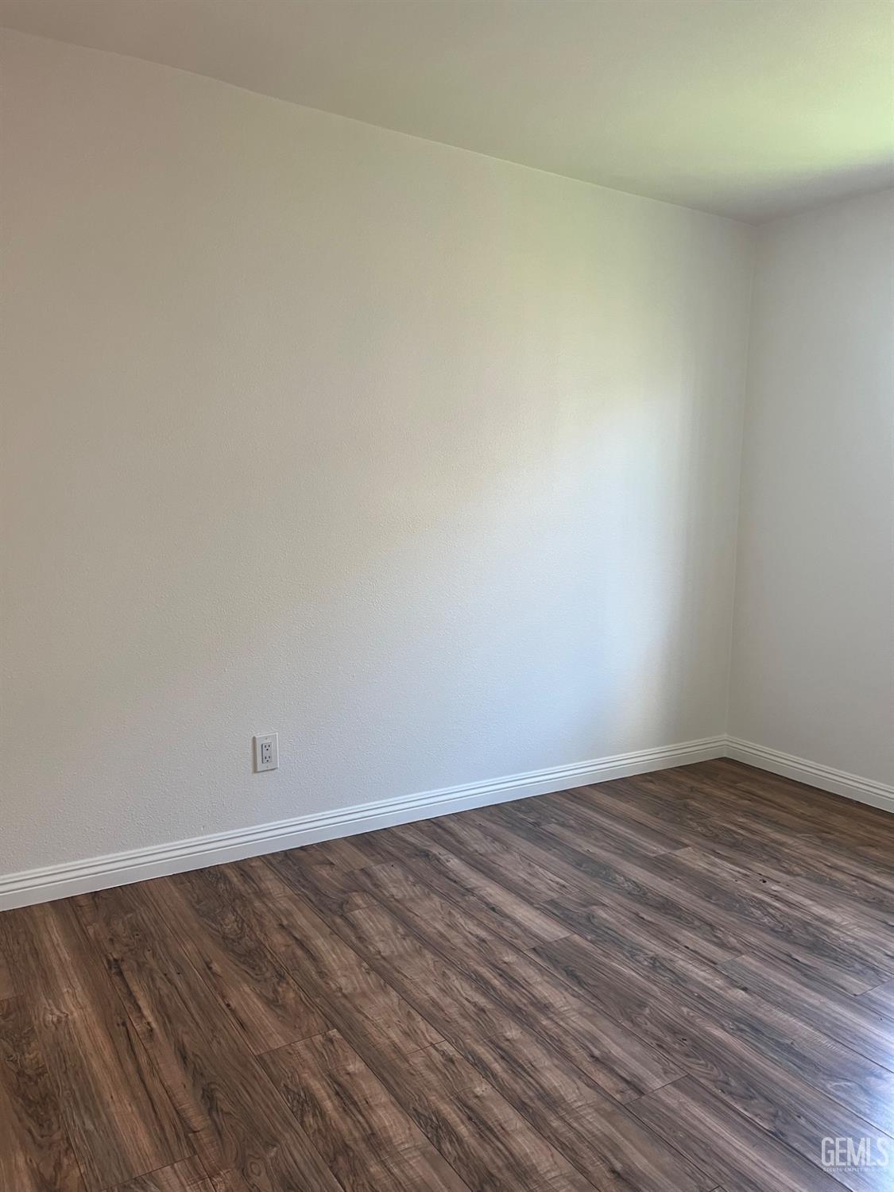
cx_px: 447
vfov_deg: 67.3
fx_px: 895
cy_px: 596
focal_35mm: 26
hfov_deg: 53.1
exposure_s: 1/60
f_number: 1.5
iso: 80
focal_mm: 5.7
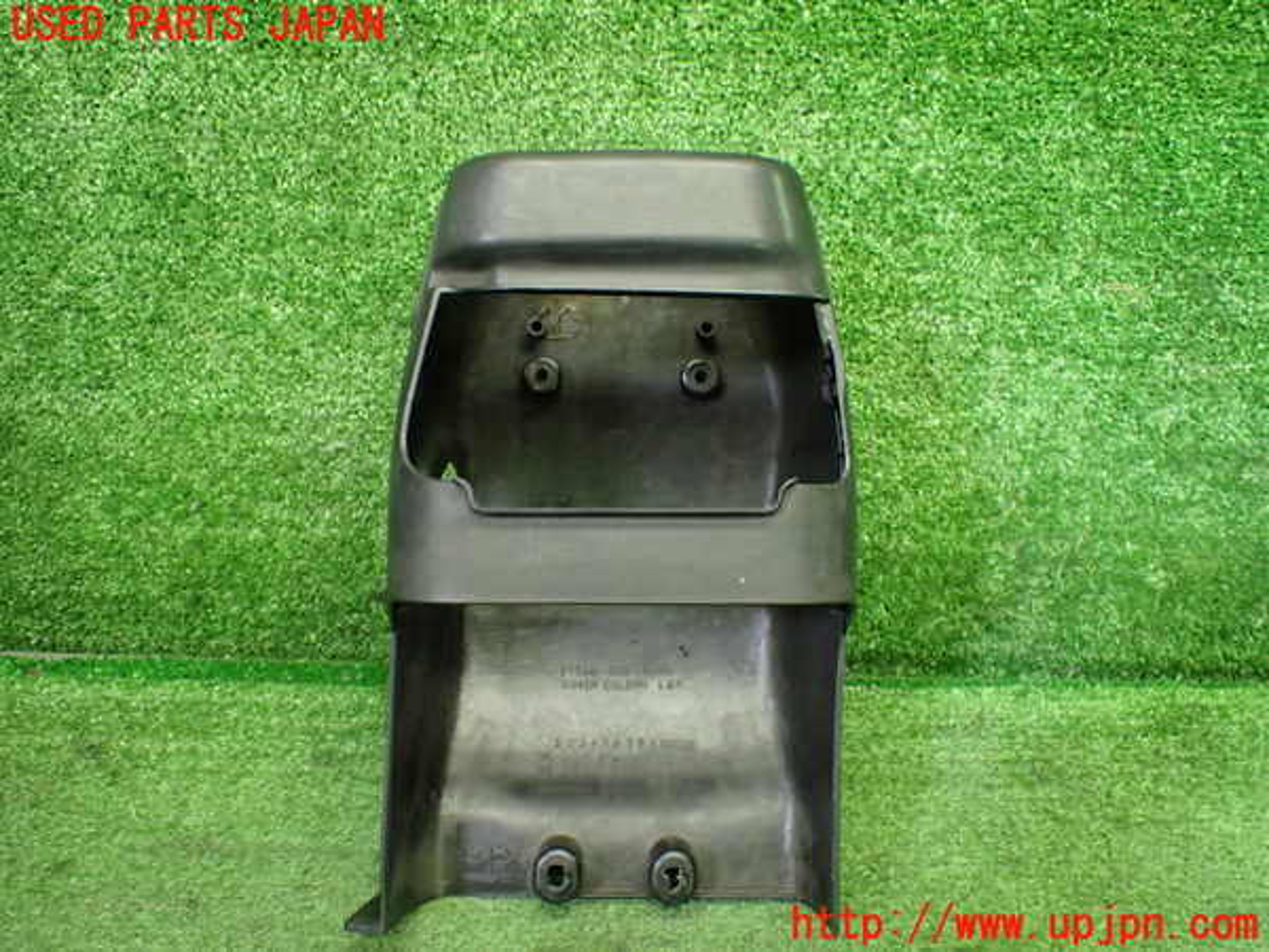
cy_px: 476
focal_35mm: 30
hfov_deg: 60.0
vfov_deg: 46.8
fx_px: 1100
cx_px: 634
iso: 800
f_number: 2.3
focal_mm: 5.4
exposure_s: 1/80
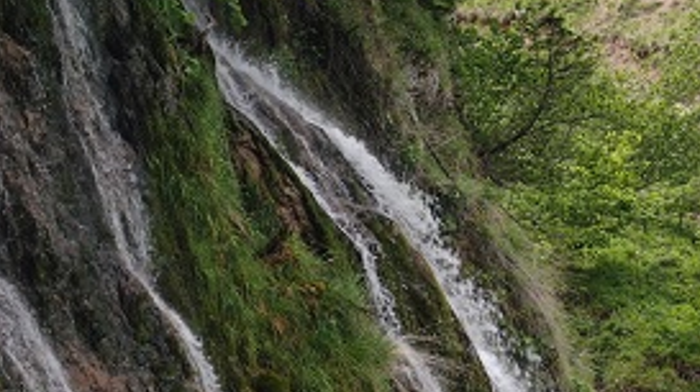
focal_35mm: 115
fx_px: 2133
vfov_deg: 10.5
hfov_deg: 18.6
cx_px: 282
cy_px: 297
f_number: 3.8
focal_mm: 8.6
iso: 100
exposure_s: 1/160
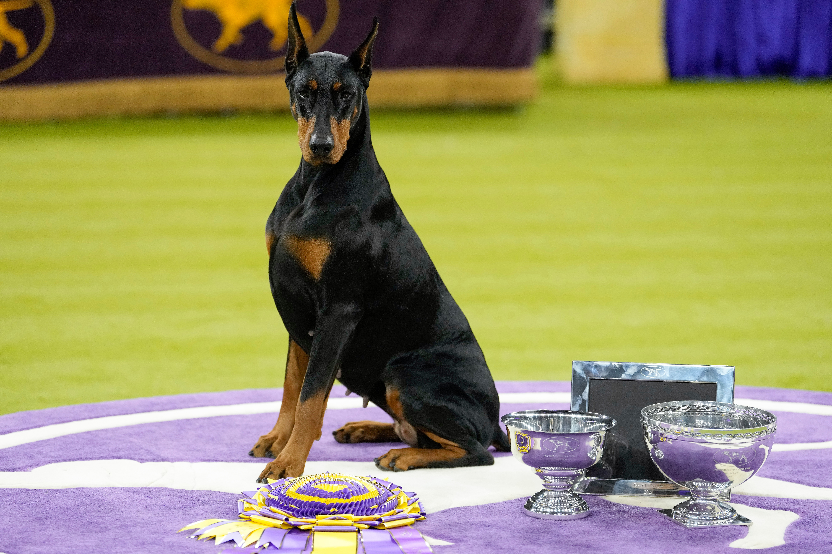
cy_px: 277
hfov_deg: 16.4
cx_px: 416
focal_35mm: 125
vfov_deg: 11.0
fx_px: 2889
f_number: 2.8
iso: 3200
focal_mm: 125
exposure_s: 1/1600
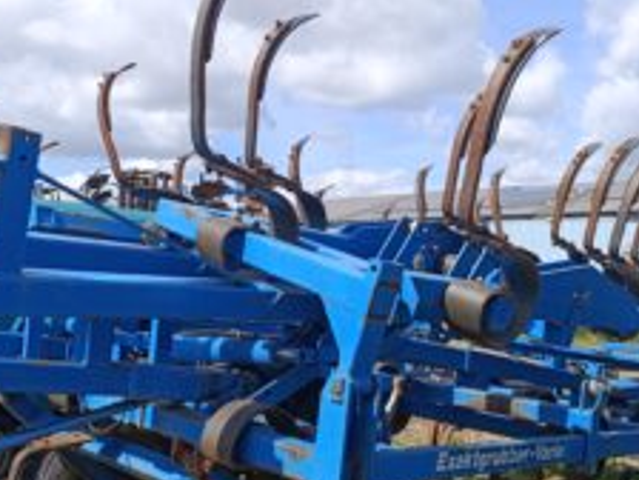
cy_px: 331
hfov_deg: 45.5
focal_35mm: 41
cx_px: 254
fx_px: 757
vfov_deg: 34.7
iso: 50
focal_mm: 6.14
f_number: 1.6
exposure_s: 1/552
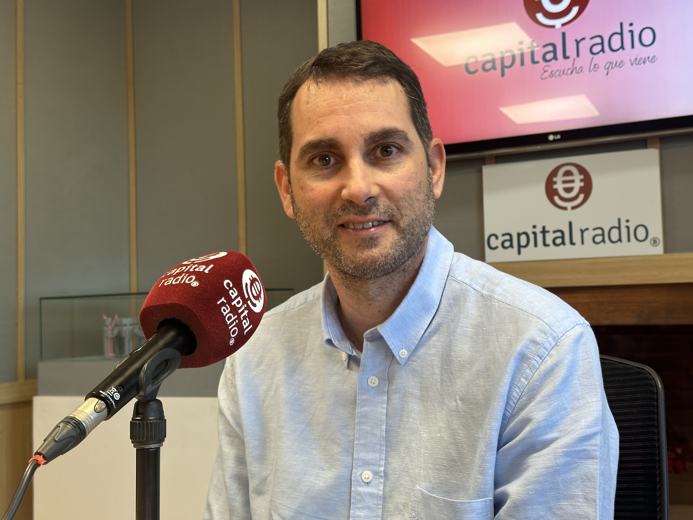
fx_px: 961
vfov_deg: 30.3
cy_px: 260
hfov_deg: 39.7
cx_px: 346
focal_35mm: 48
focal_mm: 6.86
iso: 80
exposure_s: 1/80
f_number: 1.78
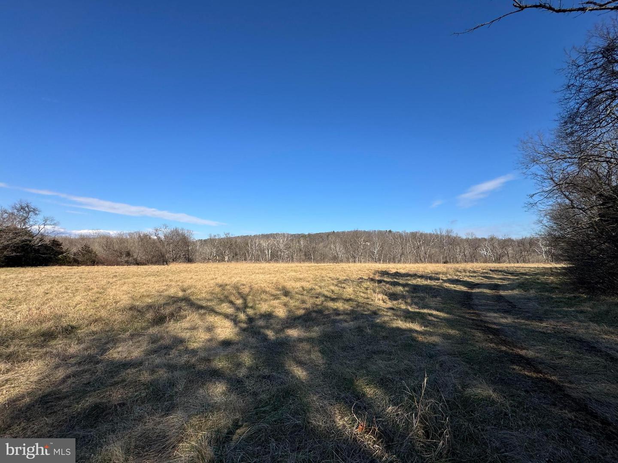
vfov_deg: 85.7
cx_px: 309
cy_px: 232
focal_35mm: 14
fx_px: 250
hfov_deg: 102.1
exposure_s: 1/2208
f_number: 2.2
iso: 50
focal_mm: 2.22
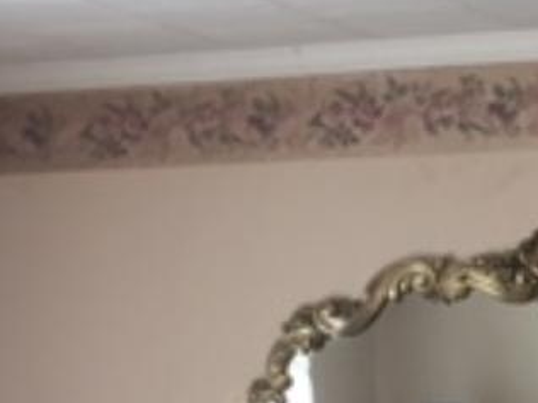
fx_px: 2052
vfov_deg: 10.8
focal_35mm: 132
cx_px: 516
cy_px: 627
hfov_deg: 14.7
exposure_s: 1/30
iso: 64
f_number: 2.2
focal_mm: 4.15
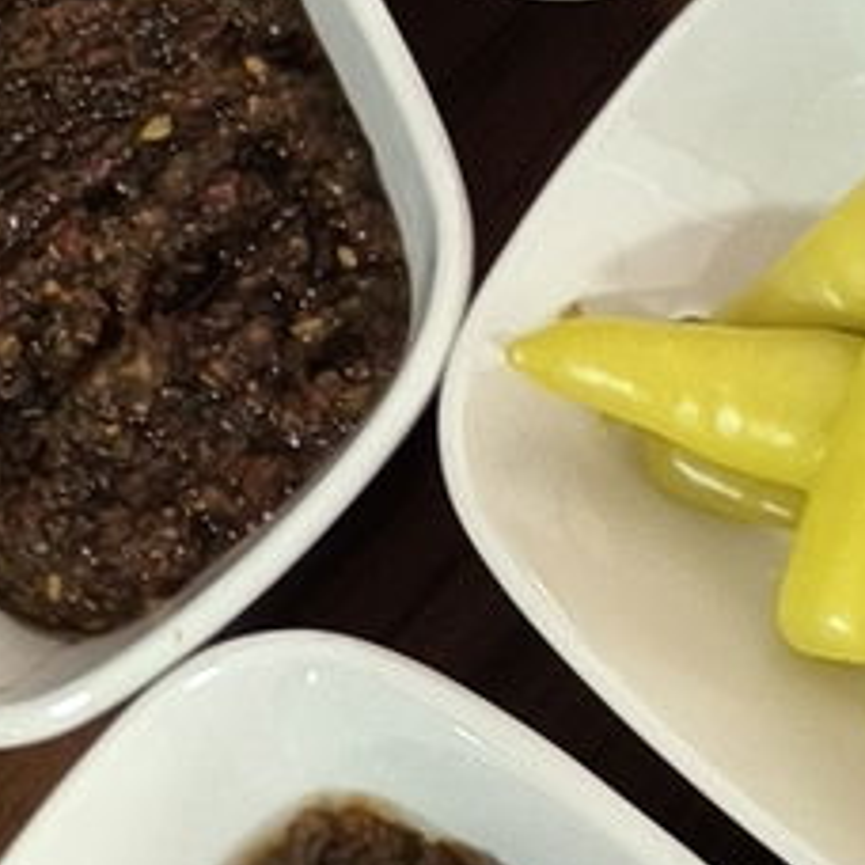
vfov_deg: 8.1
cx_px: 1882
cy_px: -1561
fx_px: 5372
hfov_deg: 8.6
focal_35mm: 190
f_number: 1.65
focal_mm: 6.14
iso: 1250
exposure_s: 1/50
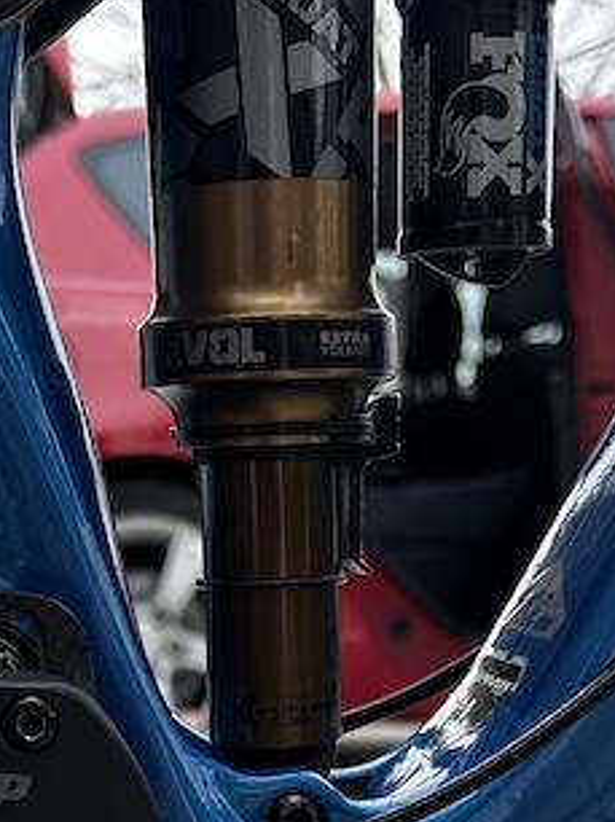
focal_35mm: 68
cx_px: 223
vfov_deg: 24.9
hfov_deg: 21.5
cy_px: 1064
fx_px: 1613
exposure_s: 1/353
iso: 50
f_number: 1.5
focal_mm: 5.7
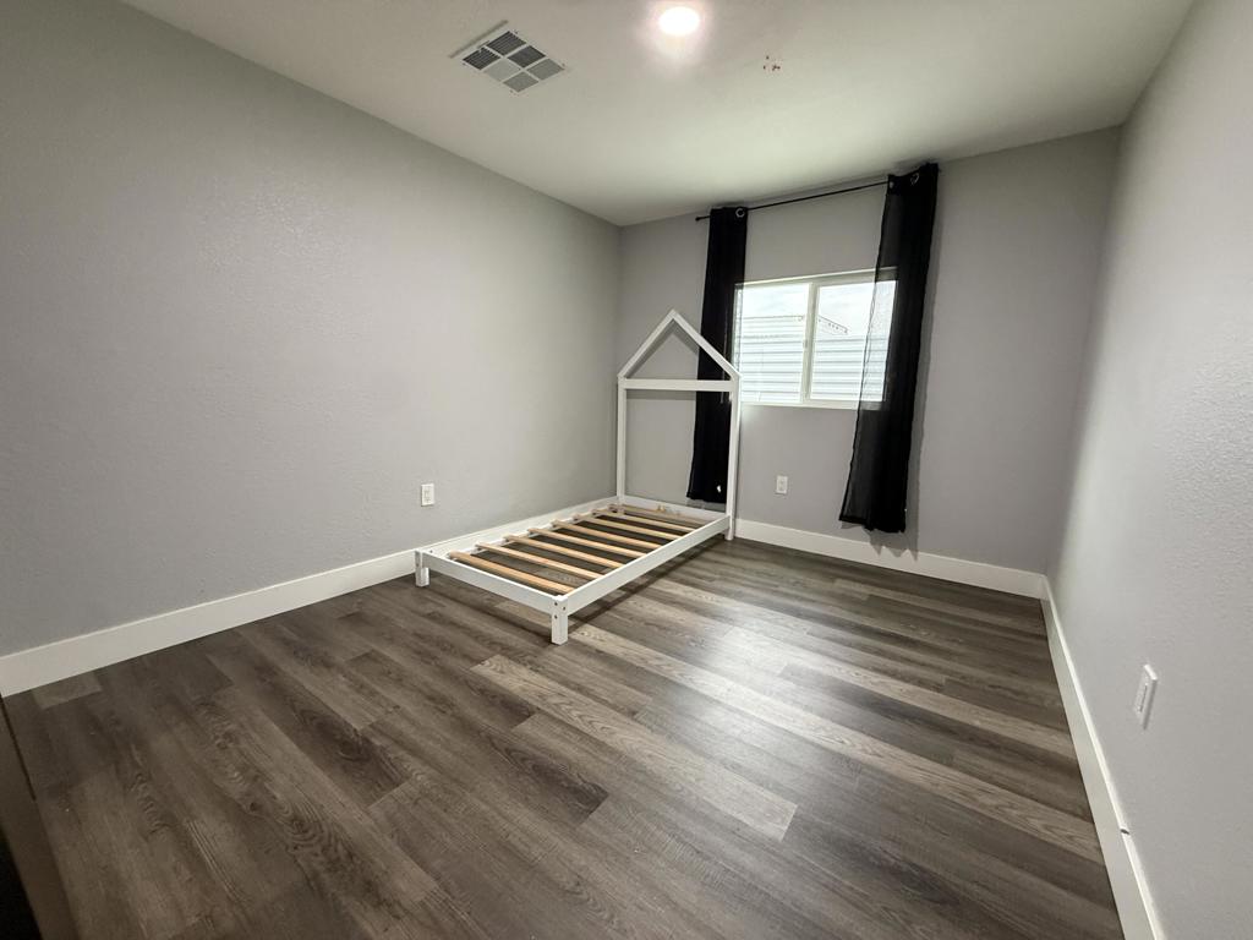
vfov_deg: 85.7
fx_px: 507
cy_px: 470
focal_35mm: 14
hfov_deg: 102.1
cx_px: 626
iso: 400
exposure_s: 1/60
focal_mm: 2.22
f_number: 2.2
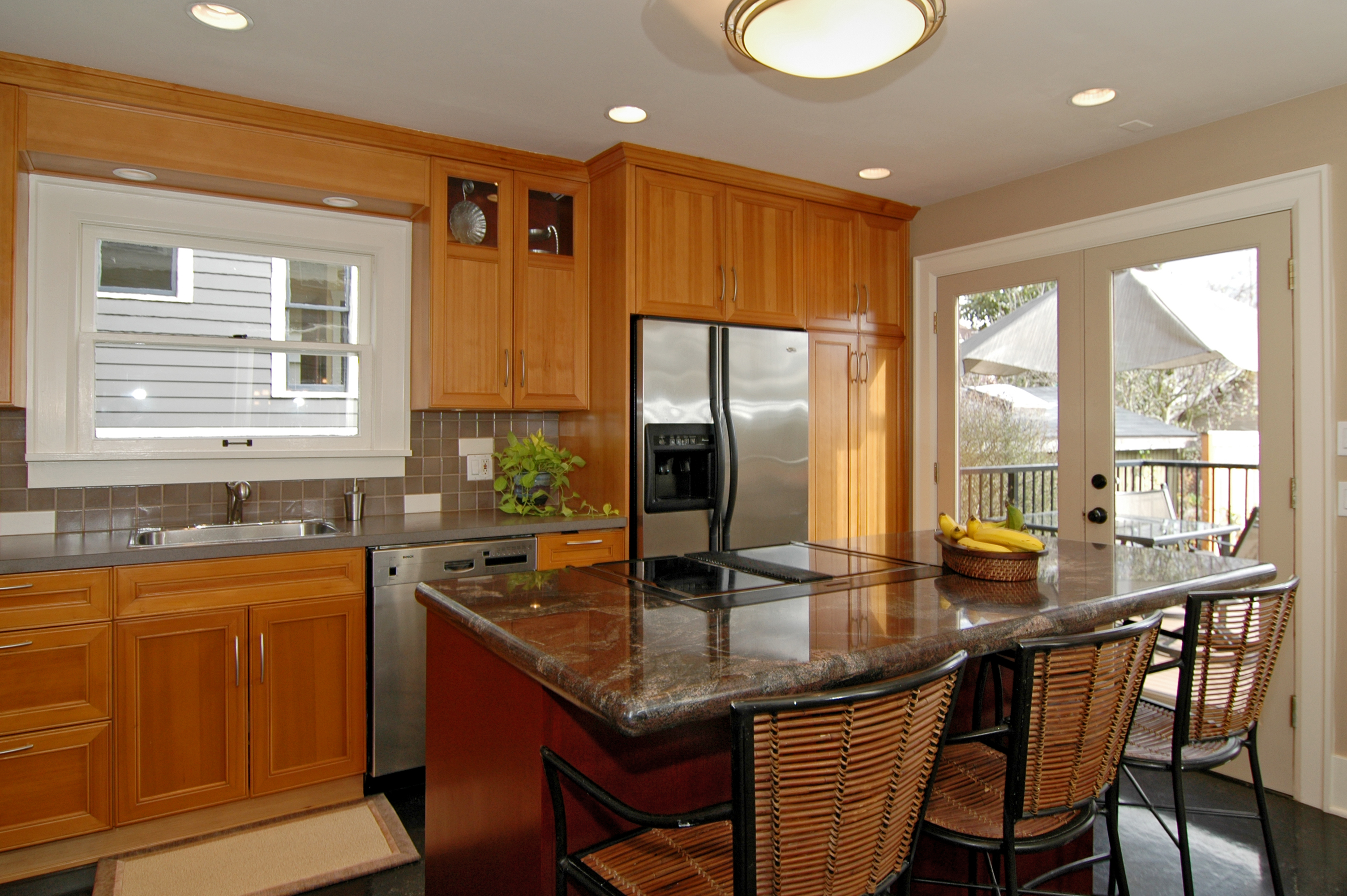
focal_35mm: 21
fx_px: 785
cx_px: 674
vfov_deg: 59.4
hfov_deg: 81.3
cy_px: 448
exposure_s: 1/100
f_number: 5
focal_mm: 14
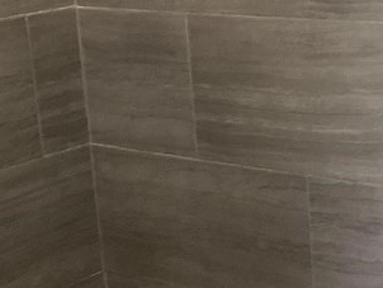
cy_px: 171
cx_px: 292
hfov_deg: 18.6
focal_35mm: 105
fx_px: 1163
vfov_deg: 14.1
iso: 320
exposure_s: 1/60
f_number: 2.4
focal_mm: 3.3
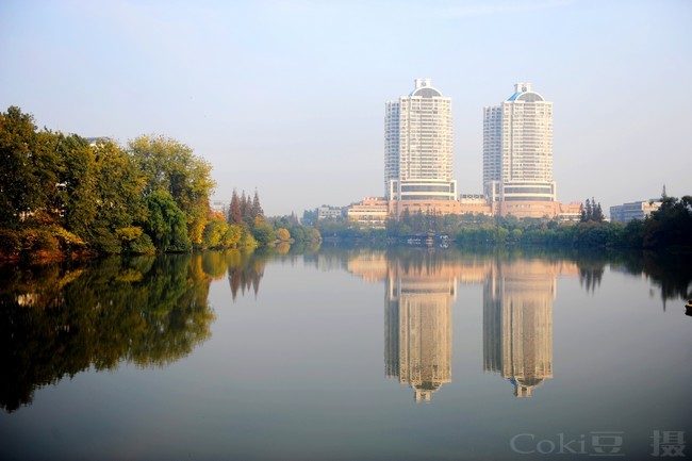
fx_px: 730
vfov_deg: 35.0
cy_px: 230
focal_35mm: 38
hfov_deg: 50.7
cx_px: 346
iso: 200
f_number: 2.8
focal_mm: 38
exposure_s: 1/1600
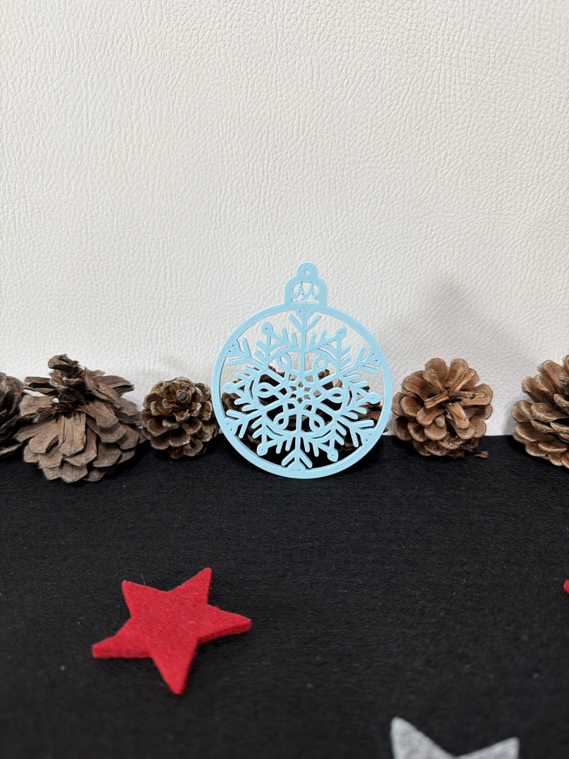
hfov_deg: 56.8
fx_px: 526
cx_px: 284
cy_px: 380
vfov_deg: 71.6
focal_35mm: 24
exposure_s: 1/111
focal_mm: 6.76
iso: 200
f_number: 1.78
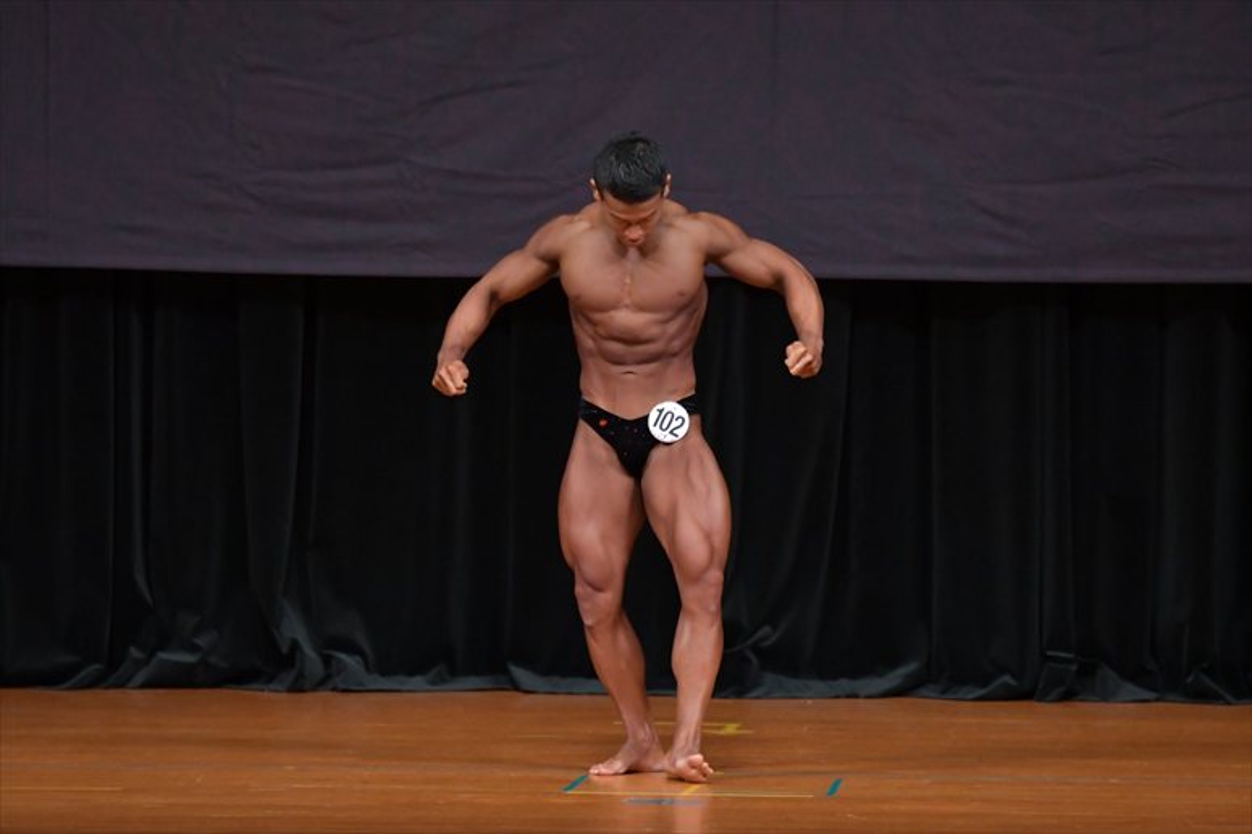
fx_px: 9907
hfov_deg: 7.2
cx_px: 626
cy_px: 417
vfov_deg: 4.8
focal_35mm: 285
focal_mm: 190
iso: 4000
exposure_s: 1/400
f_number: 5.6
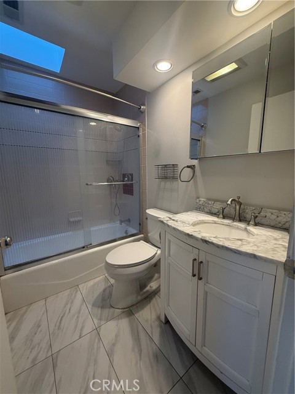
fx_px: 159
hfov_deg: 85.7
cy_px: 197
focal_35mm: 14
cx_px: 148
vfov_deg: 102.1
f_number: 2.2
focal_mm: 2.22
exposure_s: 1/120
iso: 200
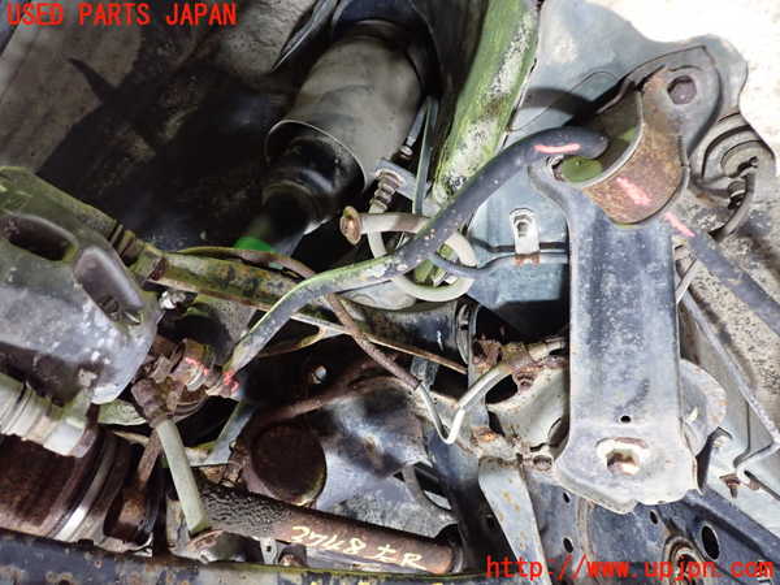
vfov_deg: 46.8
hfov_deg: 60.0
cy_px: 292
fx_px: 676
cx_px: 390
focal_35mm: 30
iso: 800
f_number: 2.3
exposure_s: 1/30
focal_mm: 5.4
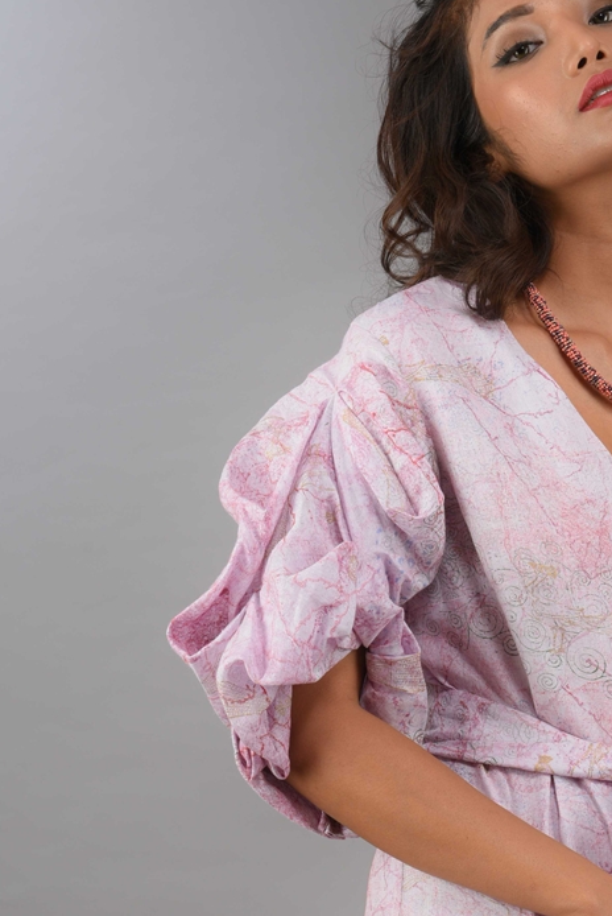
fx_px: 3843
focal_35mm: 151
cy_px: 849
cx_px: 480
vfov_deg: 13.4
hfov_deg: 9.1
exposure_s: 1/160
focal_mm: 70
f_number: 11
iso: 100
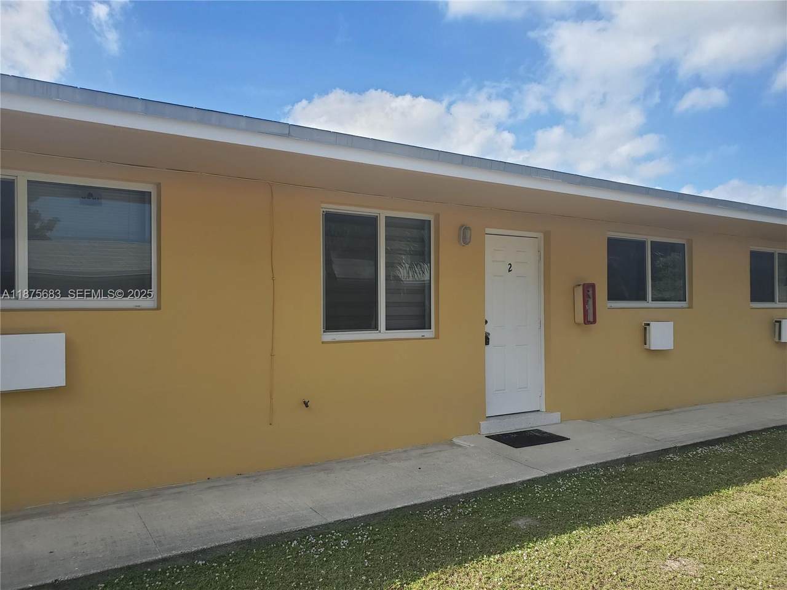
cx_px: 394
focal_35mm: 26
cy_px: 295
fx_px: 591
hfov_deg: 67.3
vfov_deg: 53.1
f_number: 2.4
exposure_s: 1/907
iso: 50
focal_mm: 4.3
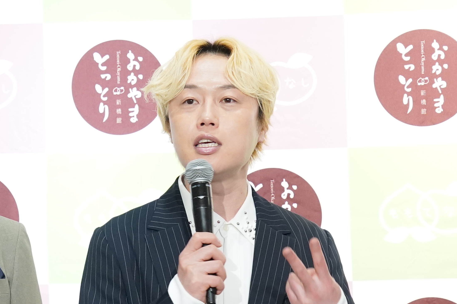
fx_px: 2399
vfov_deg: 7.3
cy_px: 219
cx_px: 49
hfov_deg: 10.8
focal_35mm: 189
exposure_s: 1/160
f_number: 6.3
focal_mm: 70
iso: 5000
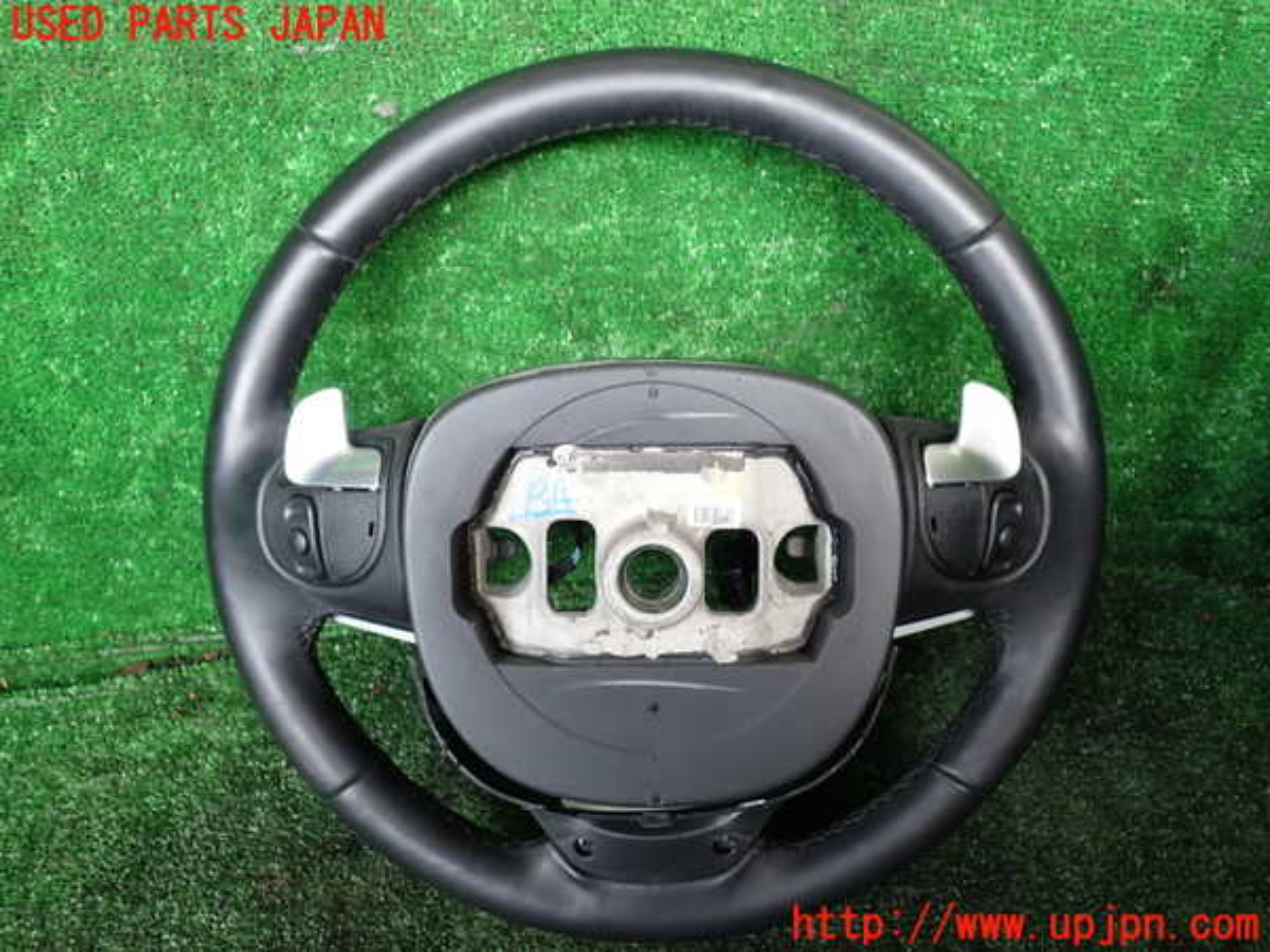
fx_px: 1101
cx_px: 635
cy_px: 476
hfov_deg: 60.0
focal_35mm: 30
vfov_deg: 46.8
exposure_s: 1/60
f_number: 2.3
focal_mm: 5.4
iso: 160
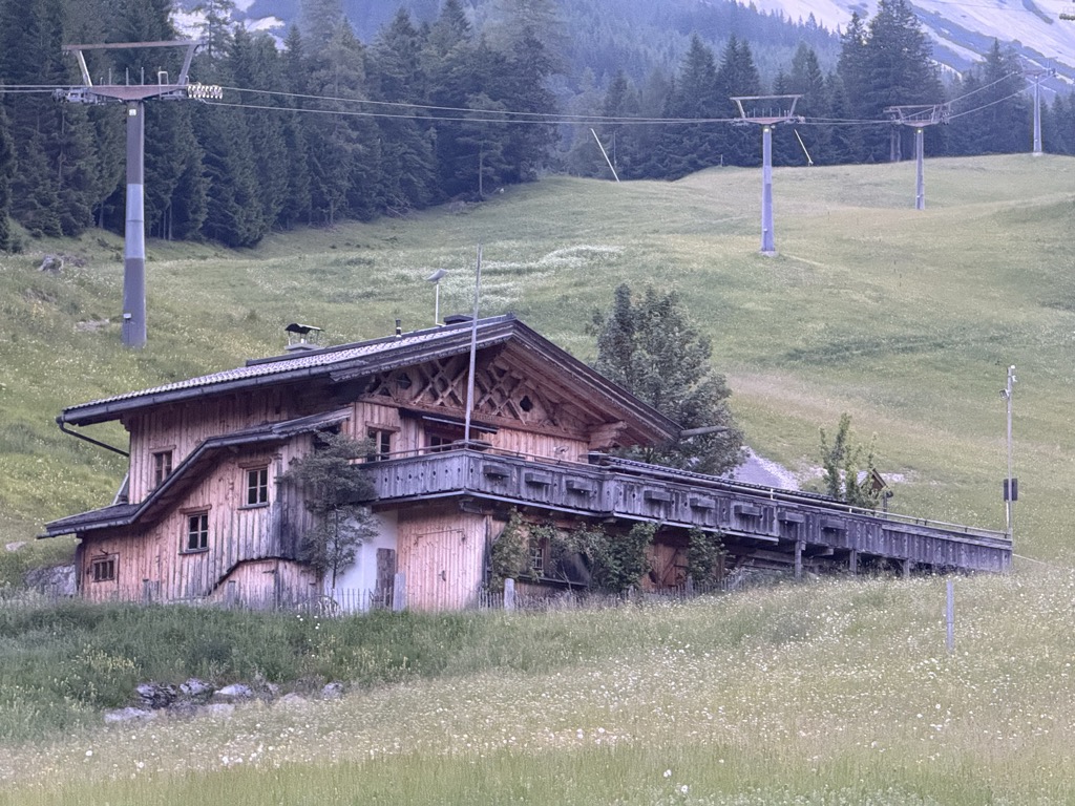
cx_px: 538
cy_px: 403
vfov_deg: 12.3
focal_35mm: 120
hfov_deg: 16.4
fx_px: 3727
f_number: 2.8
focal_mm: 15.66
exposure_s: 1/60
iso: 2000
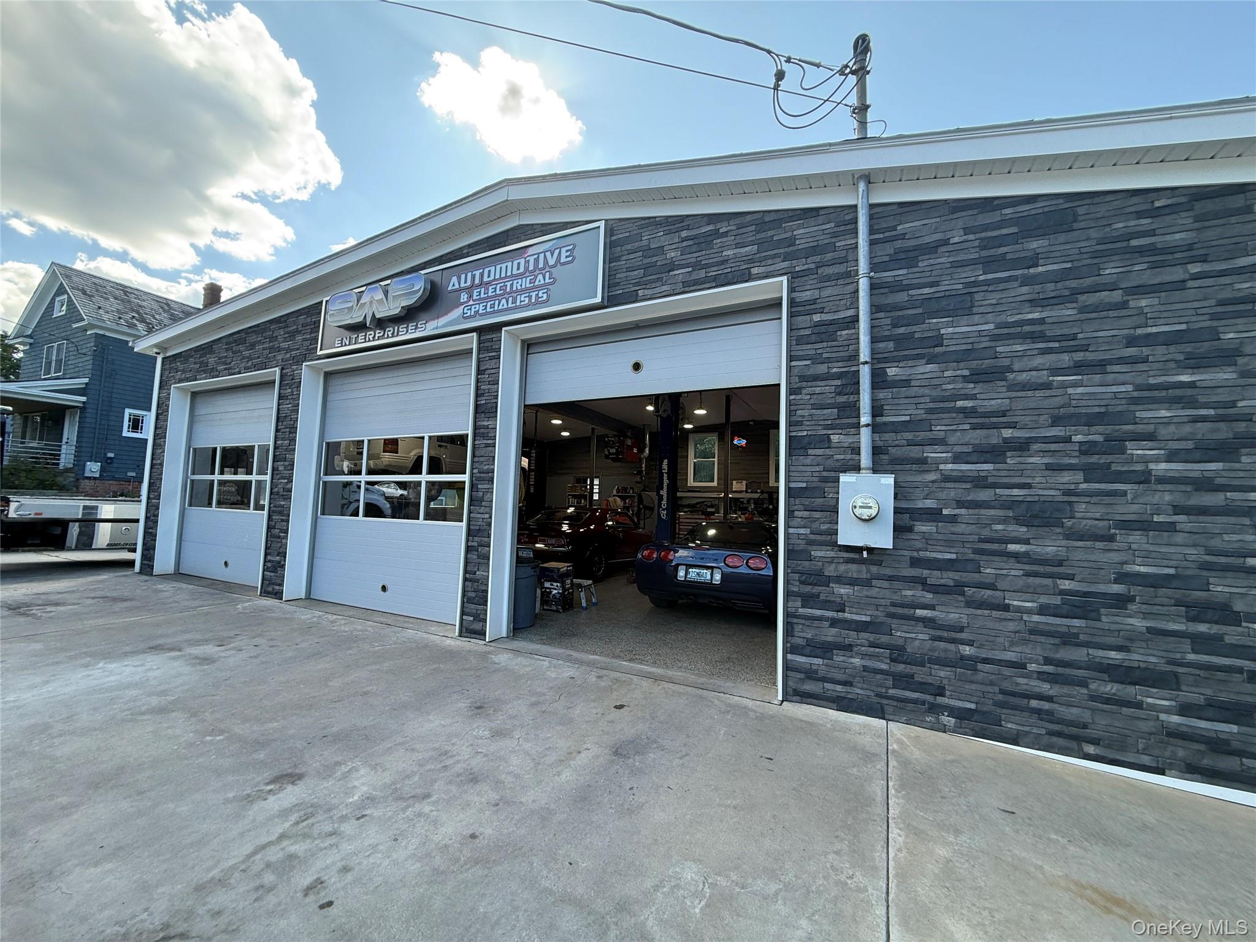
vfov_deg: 85.7
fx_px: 508
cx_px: 628
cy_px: 471
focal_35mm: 14
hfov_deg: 102.1
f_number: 2.2
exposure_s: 1/207
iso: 50
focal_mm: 2.22
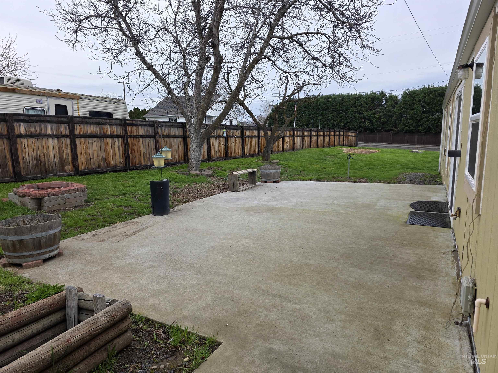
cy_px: 186
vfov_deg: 58.9
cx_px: 249
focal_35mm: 23
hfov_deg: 73.9
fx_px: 331
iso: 80
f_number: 1.7
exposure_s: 1/1650
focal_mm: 6.3
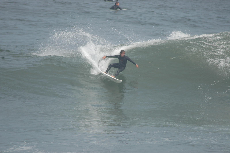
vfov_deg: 1.8
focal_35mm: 750
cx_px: 115
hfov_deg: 2.8
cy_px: 76
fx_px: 4788
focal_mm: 500
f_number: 6.3
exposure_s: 1/800
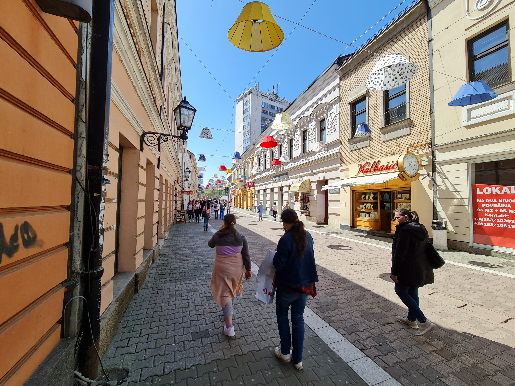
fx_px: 193
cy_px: 193
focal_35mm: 13
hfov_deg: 106.2
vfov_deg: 89.9
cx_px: 258
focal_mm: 2.2
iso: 64
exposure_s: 1/1308
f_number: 2.2
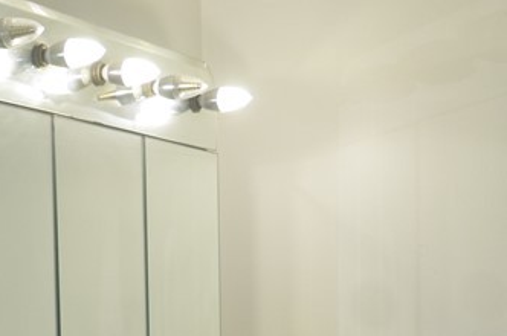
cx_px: 19
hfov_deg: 17.1
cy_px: 502
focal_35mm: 118
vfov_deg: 11.1
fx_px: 1659
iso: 400
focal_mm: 24
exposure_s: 1/125
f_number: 3.8
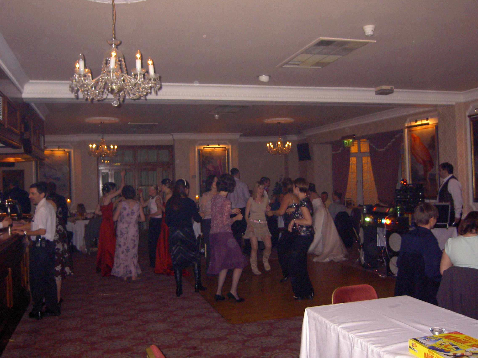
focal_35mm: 34
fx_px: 469
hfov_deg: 54.0
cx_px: 239
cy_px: 179
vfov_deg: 41.8
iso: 200
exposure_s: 1/60
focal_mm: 5.6
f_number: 2.8
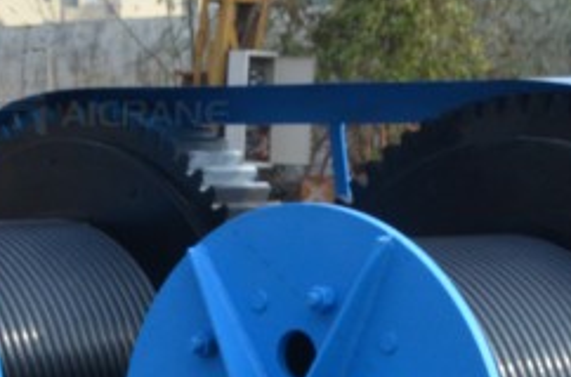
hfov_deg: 13.1
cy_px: 608
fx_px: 2468
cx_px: 120
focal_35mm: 156
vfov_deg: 8.5
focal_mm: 28
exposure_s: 1/500
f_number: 11
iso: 1000
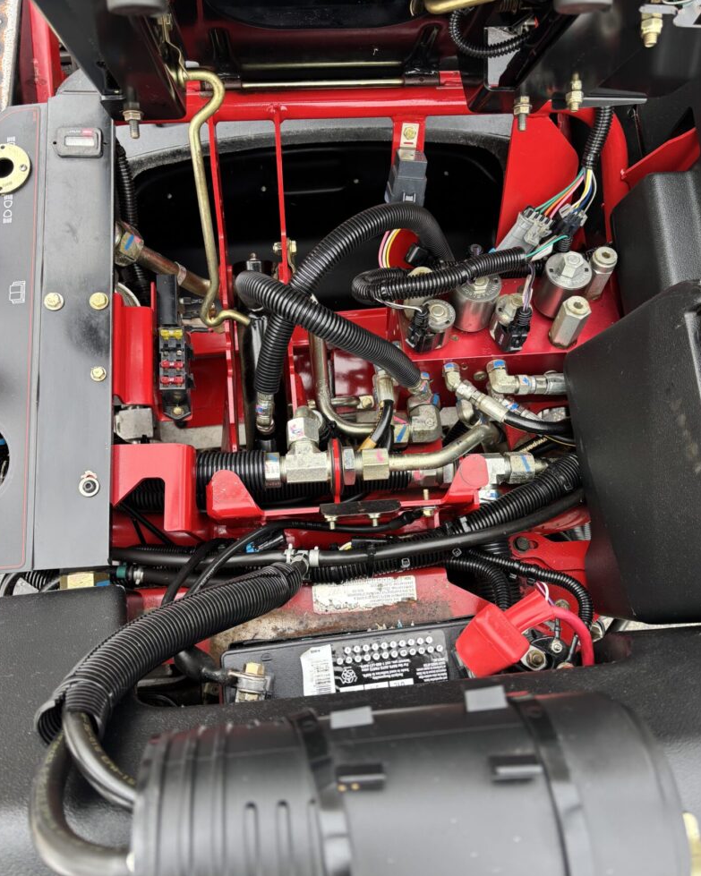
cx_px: 353
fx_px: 726
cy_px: 439
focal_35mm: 28
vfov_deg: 62.2
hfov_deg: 51.5
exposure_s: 1/121
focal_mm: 5.96
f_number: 1.6
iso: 50
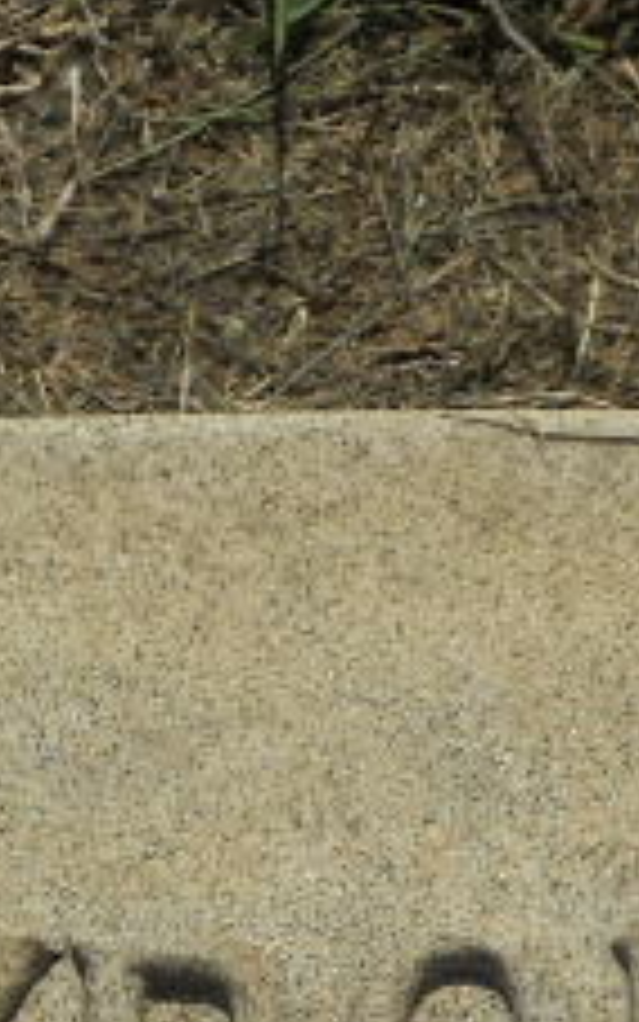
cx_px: 693
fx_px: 6126
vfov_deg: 9.4
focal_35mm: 220
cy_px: 1202
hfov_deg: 5.9
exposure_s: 1/1250
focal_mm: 8.2
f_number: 4.3
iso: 80
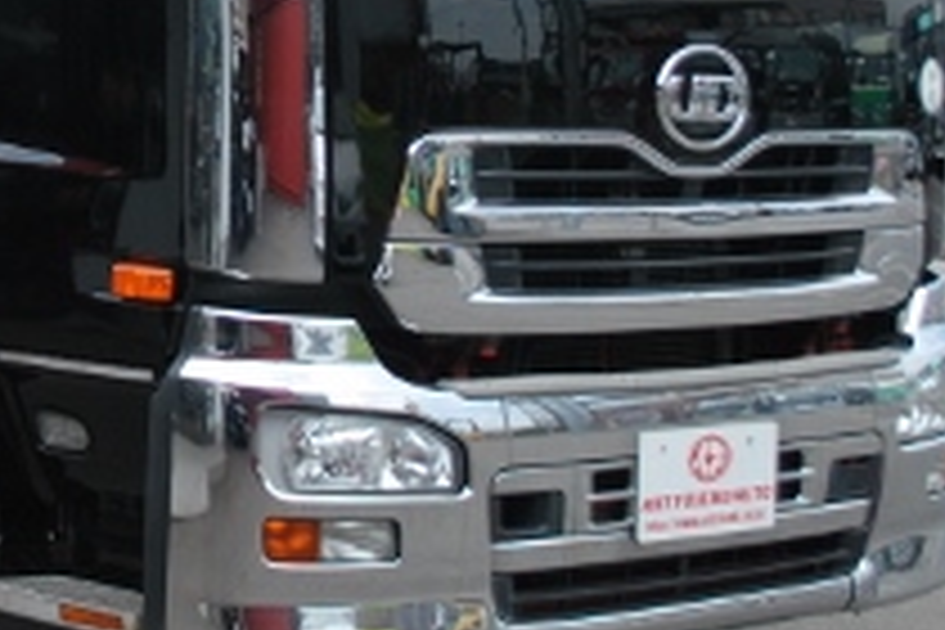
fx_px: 3124
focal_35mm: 119
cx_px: -166
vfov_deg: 11.3
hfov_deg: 16.5
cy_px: -99
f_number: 4.5
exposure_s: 1/500
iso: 160
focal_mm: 26
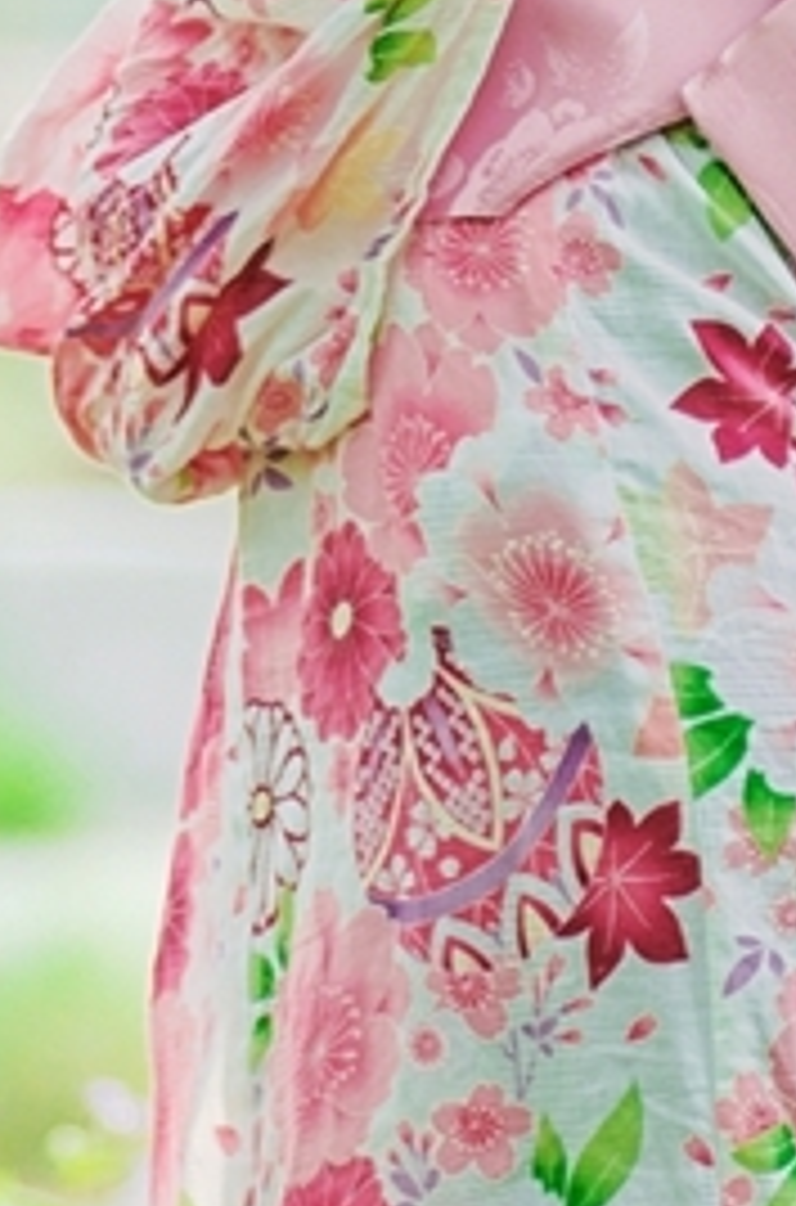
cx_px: 319
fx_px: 18860
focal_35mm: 565
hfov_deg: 2.4
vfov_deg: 3.7
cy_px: -180
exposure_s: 1/320
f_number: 3.5
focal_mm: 112
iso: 200
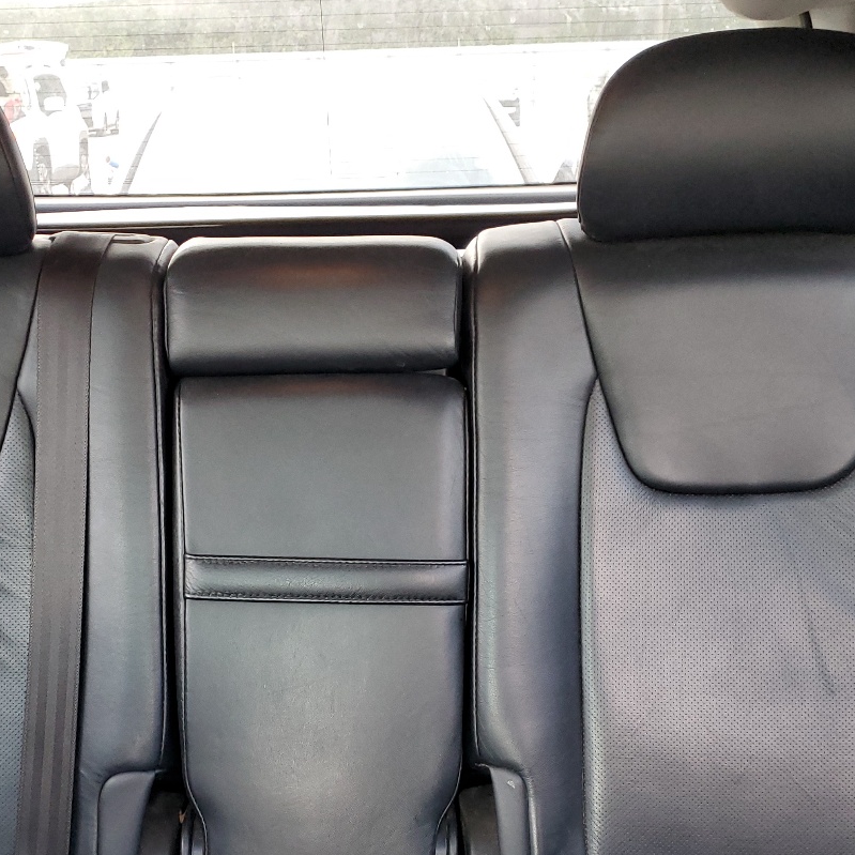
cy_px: 582
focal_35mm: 46
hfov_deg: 36.6
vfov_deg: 36.3
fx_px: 1285
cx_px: 316
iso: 130
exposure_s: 1/60.2
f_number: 1.5
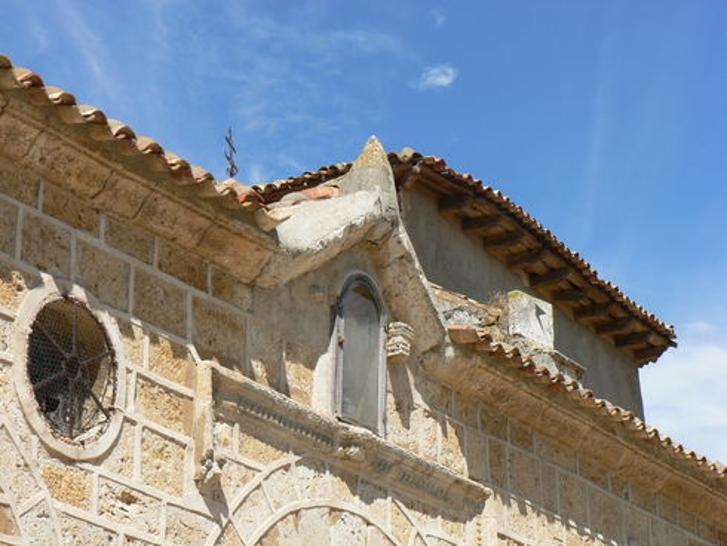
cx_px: 364
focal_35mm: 97
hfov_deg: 20.2
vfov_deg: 15.3
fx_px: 2038
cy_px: 273
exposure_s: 1/400
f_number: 5
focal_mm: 16.5
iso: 64
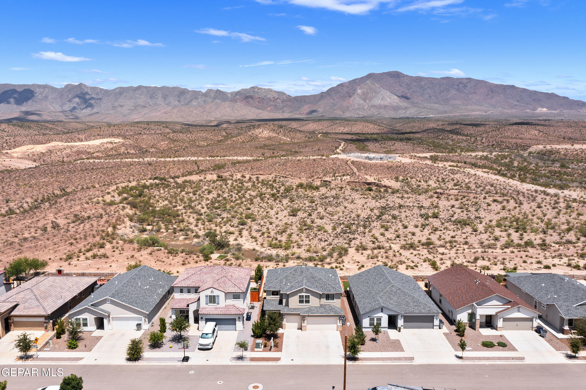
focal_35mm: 28
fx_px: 456
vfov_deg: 46.4
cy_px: 195
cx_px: 293
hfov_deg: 65.5
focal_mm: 10.26
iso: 100
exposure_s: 1/640
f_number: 6.3
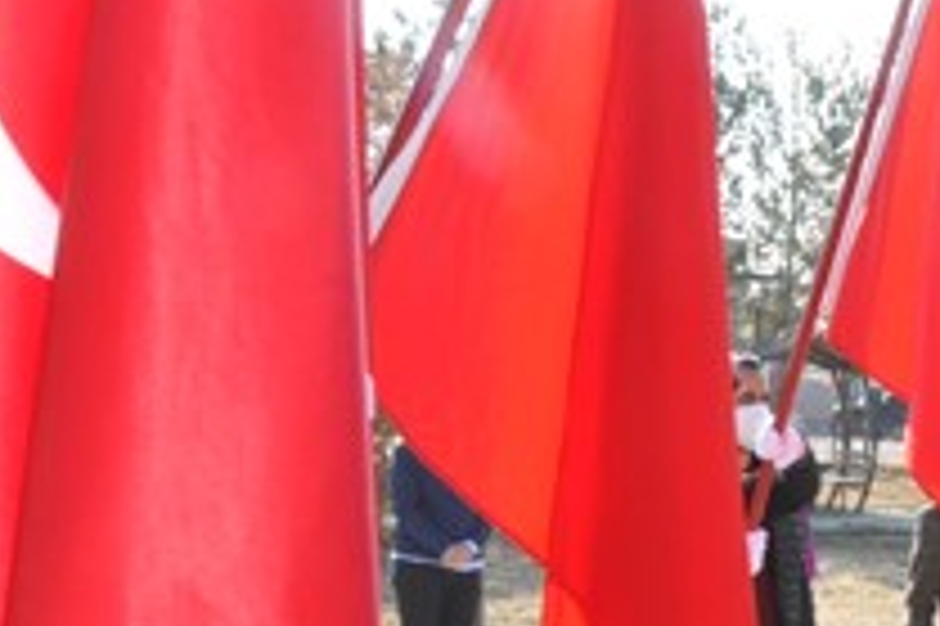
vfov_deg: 16.2
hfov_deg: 20.6
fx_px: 2192
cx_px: 1412
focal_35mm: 84
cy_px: 410
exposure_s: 1/200
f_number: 22
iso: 1600
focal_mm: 18
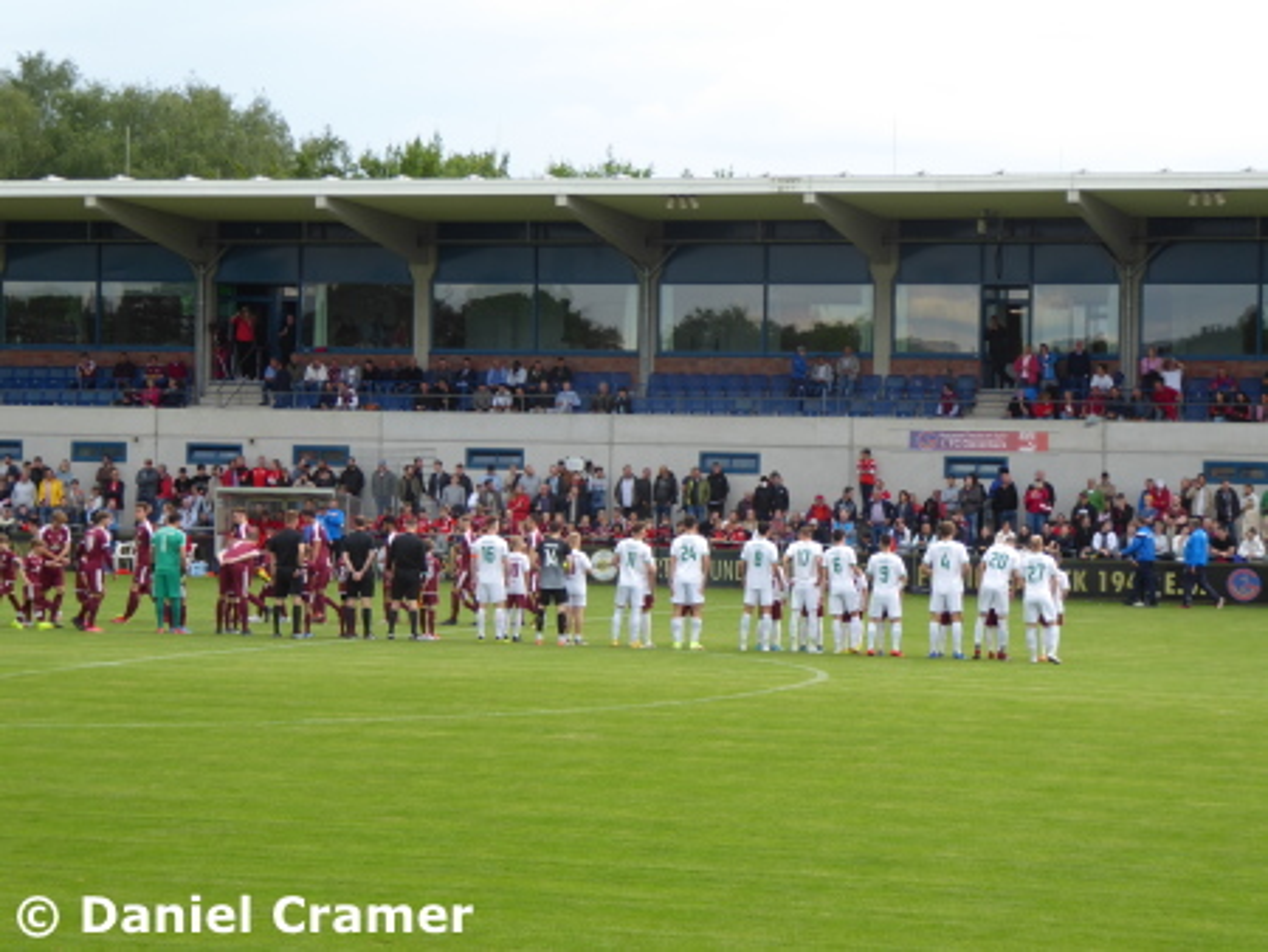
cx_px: 634
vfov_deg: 15.1
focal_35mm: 98
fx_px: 3592
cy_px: 476
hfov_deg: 20.0
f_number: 5
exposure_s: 1/60
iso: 100
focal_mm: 17.5
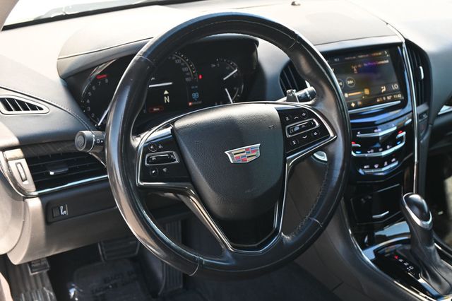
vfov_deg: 30.8
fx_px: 546
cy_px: 150
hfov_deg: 45.0
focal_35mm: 44
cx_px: 226
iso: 450
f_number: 4.8
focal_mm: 29
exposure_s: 1/125
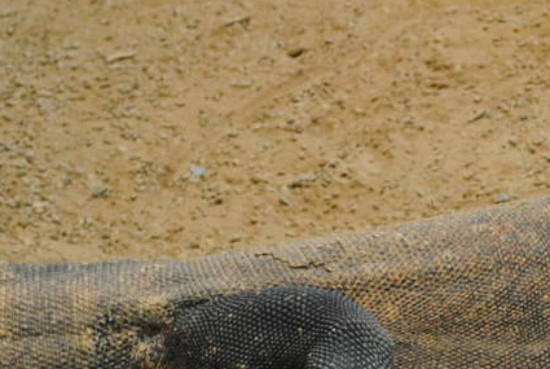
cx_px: 325
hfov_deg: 7.6
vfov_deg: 5.1
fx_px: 4147
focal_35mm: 271
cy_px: 366
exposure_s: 1/30
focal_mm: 48
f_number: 5.3
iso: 250
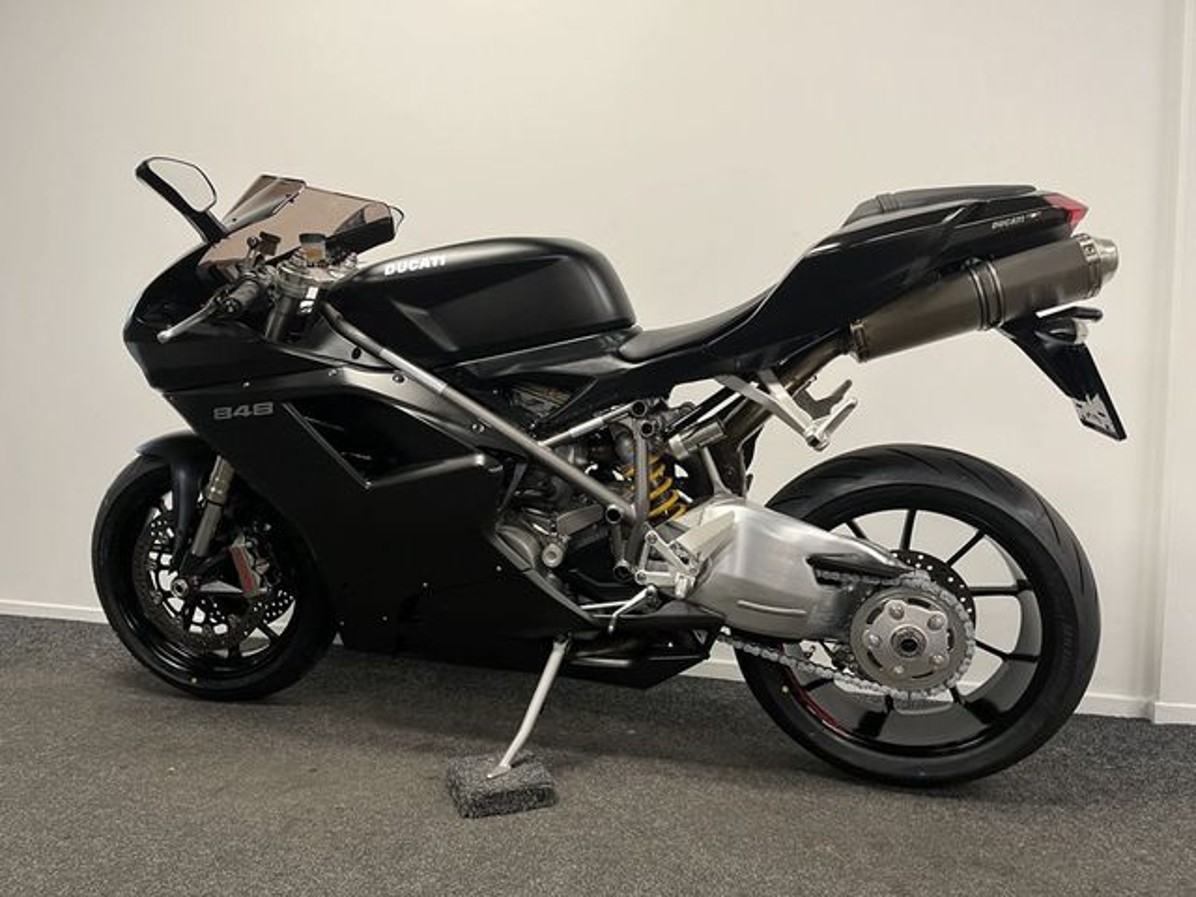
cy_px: 448
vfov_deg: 53.1
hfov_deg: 67.3
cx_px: 598
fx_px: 898
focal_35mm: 26
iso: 100
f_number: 1.6
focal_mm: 5.1
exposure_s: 1/50
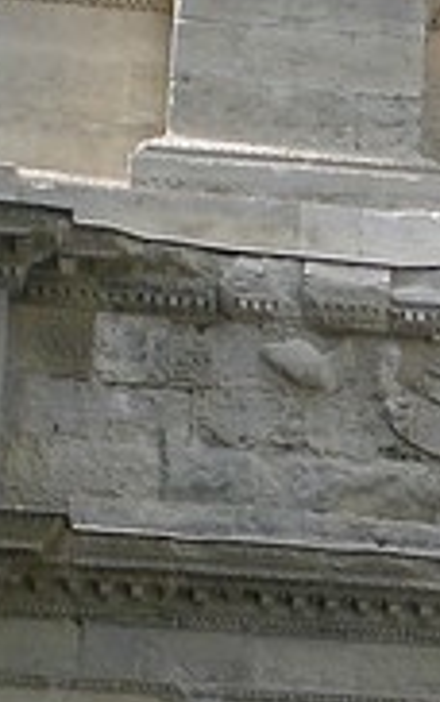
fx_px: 3391
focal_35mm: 177
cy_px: 926
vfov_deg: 11.5
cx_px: 834
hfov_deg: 7.2
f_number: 4.4
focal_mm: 6.3
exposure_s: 1/160
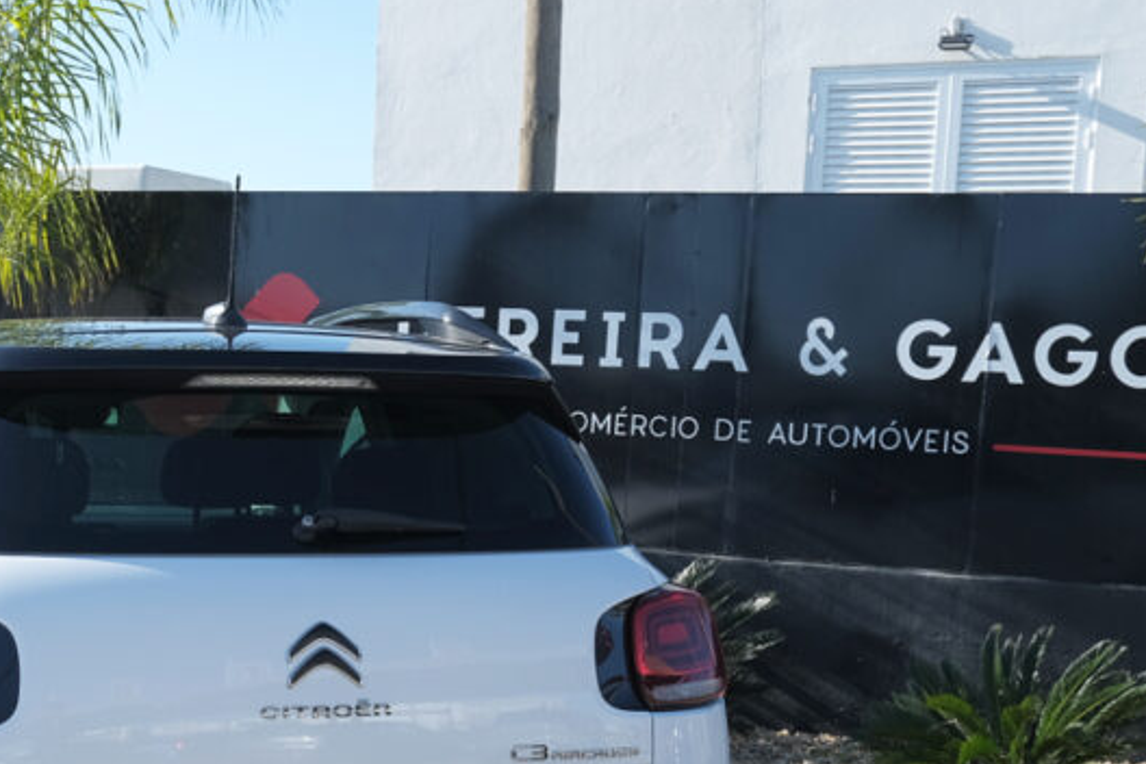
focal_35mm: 64
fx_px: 2037
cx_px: 284
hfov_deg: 30.9
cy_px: 713
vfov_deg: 20.7
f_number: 9
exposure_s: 1/160
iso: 160
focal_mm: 22.1
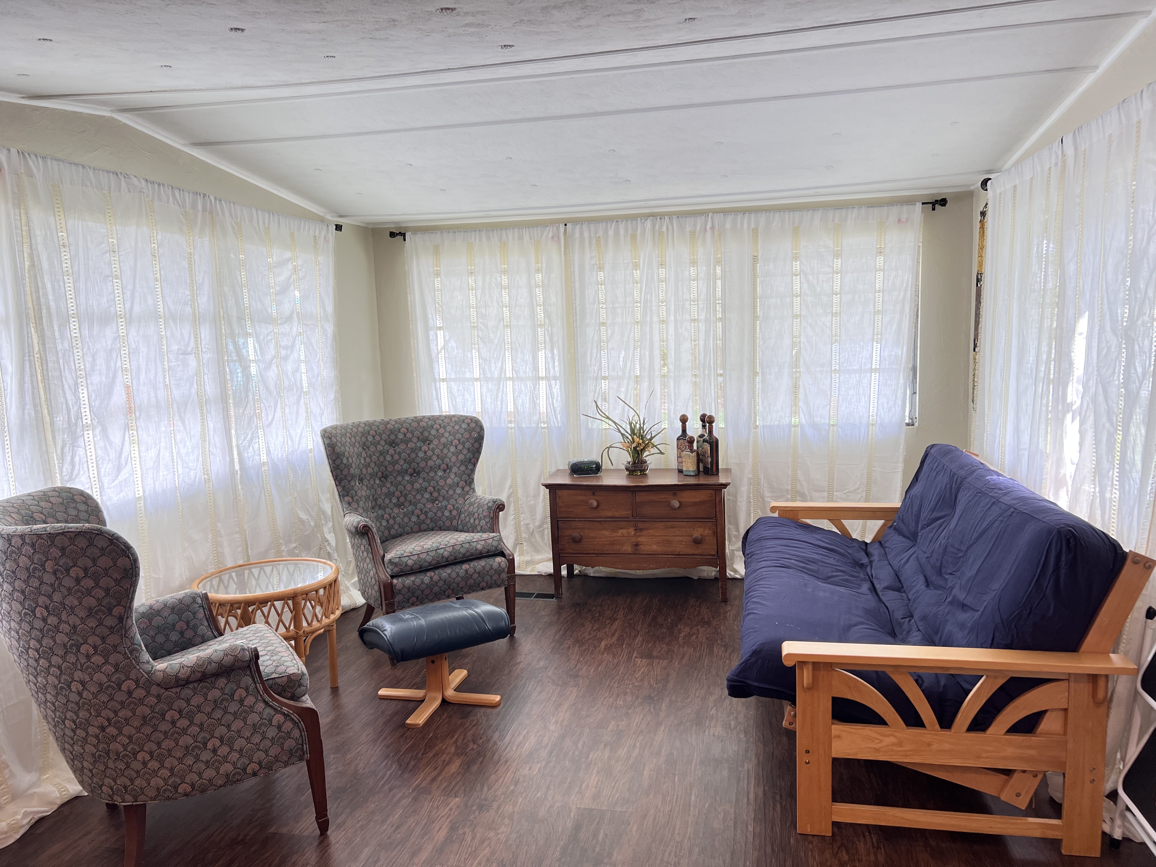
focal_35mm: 26
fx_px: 868
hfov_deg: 67.3
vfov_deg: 53.1
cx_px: 578
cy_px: 434
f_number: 1.5
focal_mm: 5.7
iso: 80
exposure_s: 1/120
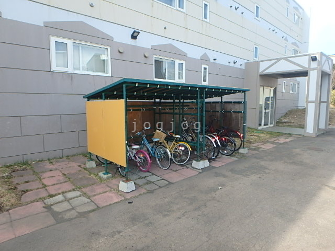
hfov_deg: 79.0
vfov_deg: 63.4
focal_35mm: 21
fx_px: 203
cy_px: 126
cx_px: 168
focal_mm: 3.7
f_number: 3.5
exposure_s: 1/400
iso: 125
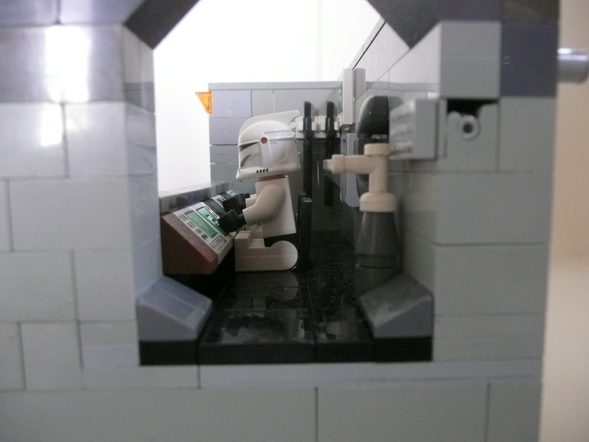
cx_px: 294
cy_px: 221
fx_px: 476
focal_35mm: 28
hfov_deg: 63.4
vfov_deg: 49.7
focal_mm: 4.6
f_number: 3.3
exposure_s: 1/15
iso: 400
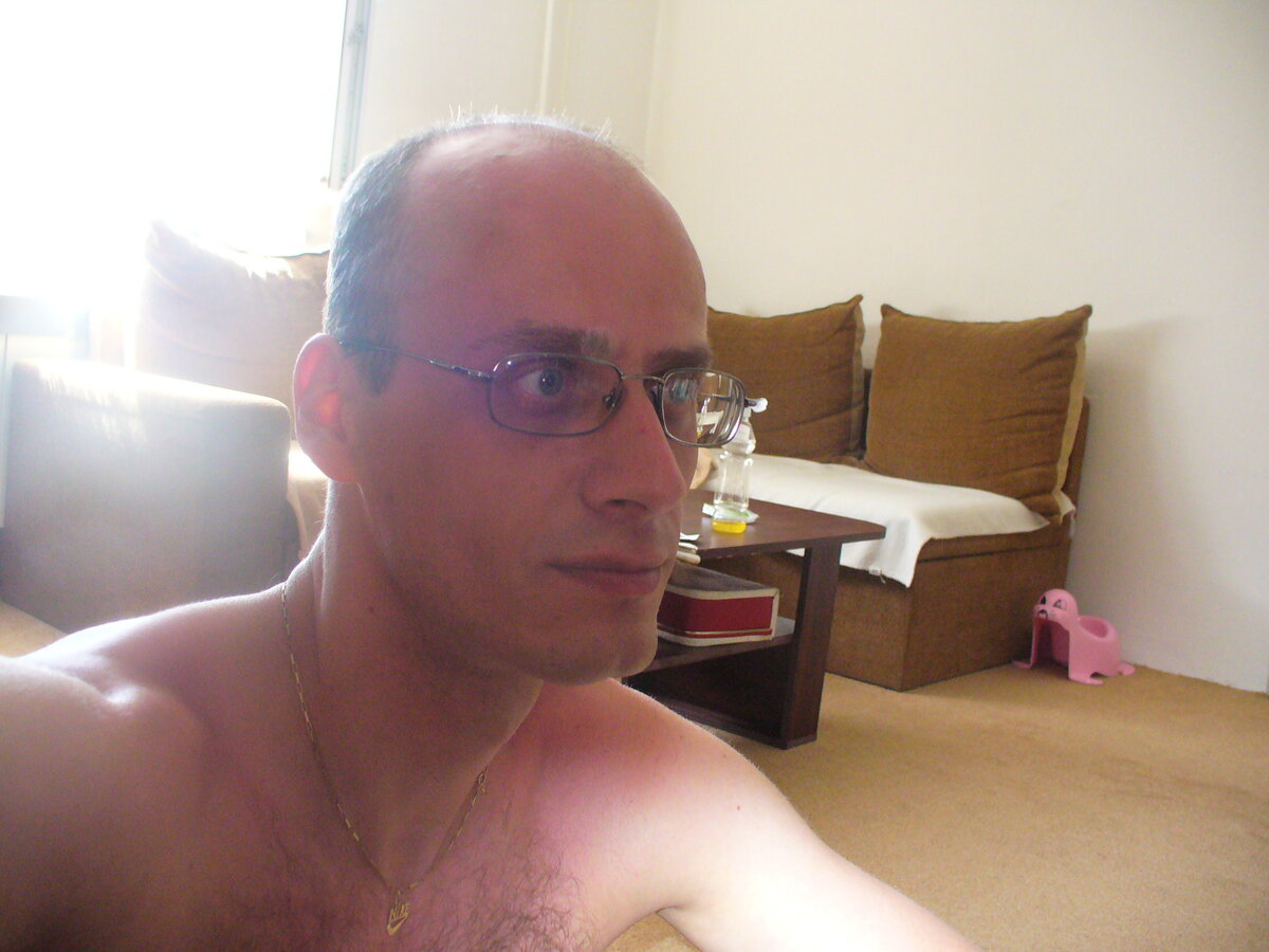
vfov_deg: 38.7
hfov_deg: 50.1
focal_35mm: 37
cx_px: 634
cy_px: 476
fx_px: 1356
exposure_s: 1/30
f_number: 2.8
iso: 250
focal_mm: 6.1
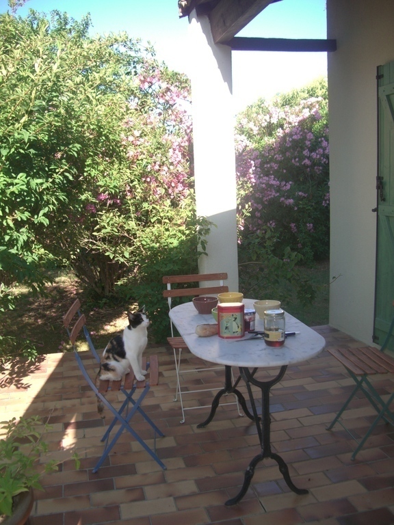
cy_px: 262
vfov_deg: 49.0
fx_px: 577
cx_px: 197
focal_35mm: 38
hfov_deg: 37.7
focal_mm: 7.9
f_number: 2.8
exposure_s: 1/200
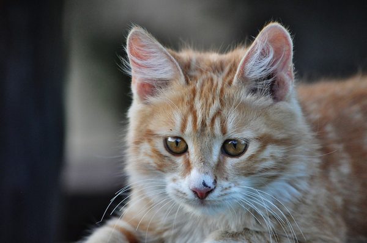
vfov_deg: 3.8
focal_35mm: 360
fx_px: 3664
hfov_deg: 5.7
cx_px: 184
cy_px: 122
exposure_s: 1/100
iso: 1600
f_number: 5.3
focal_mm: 240
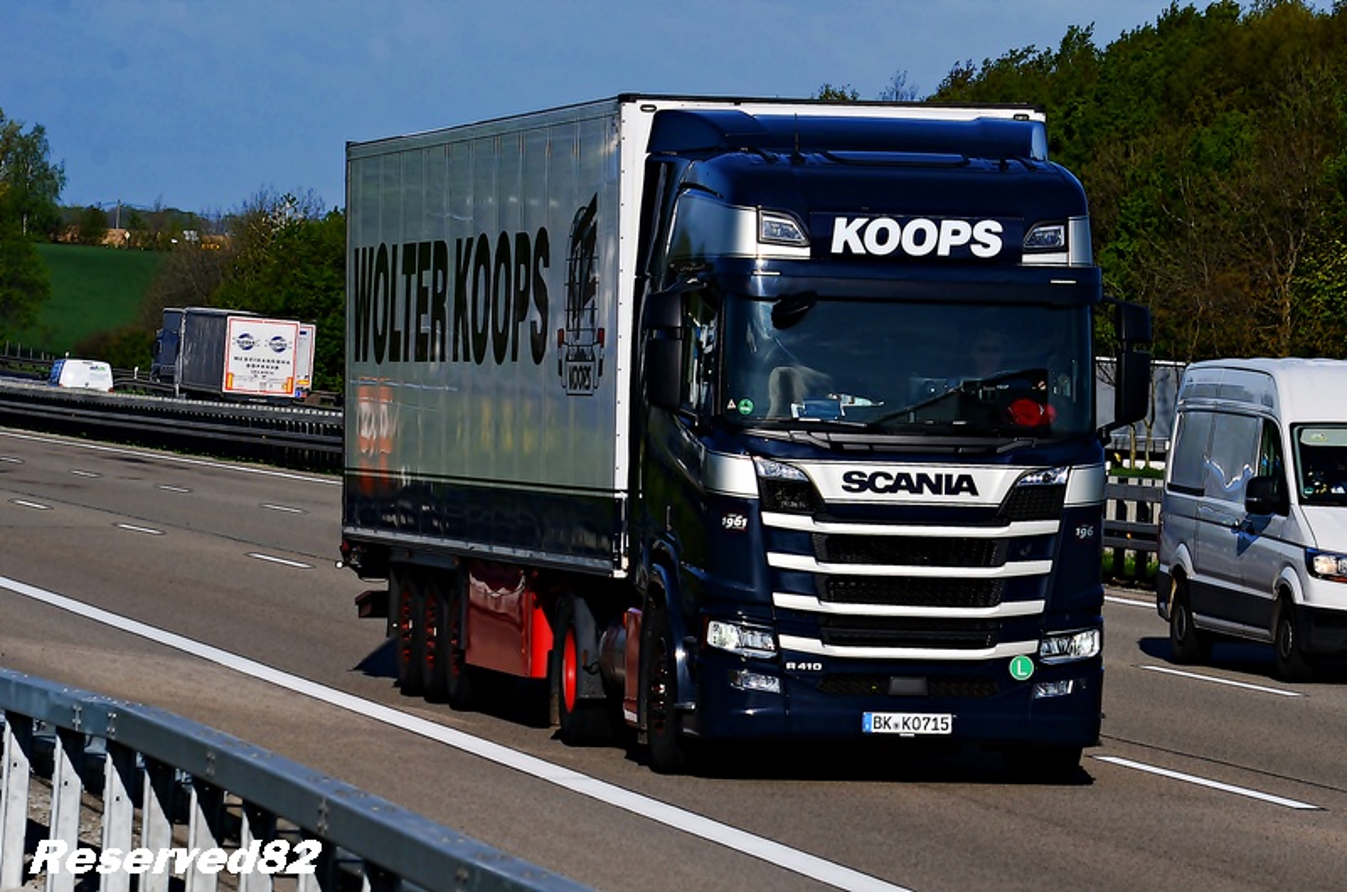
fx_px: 7842
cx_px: 674
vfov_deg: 6.5
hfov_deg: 9.8
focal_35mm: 210
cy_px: 446
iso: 200
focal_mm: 140
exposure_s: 1/1000
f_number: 10
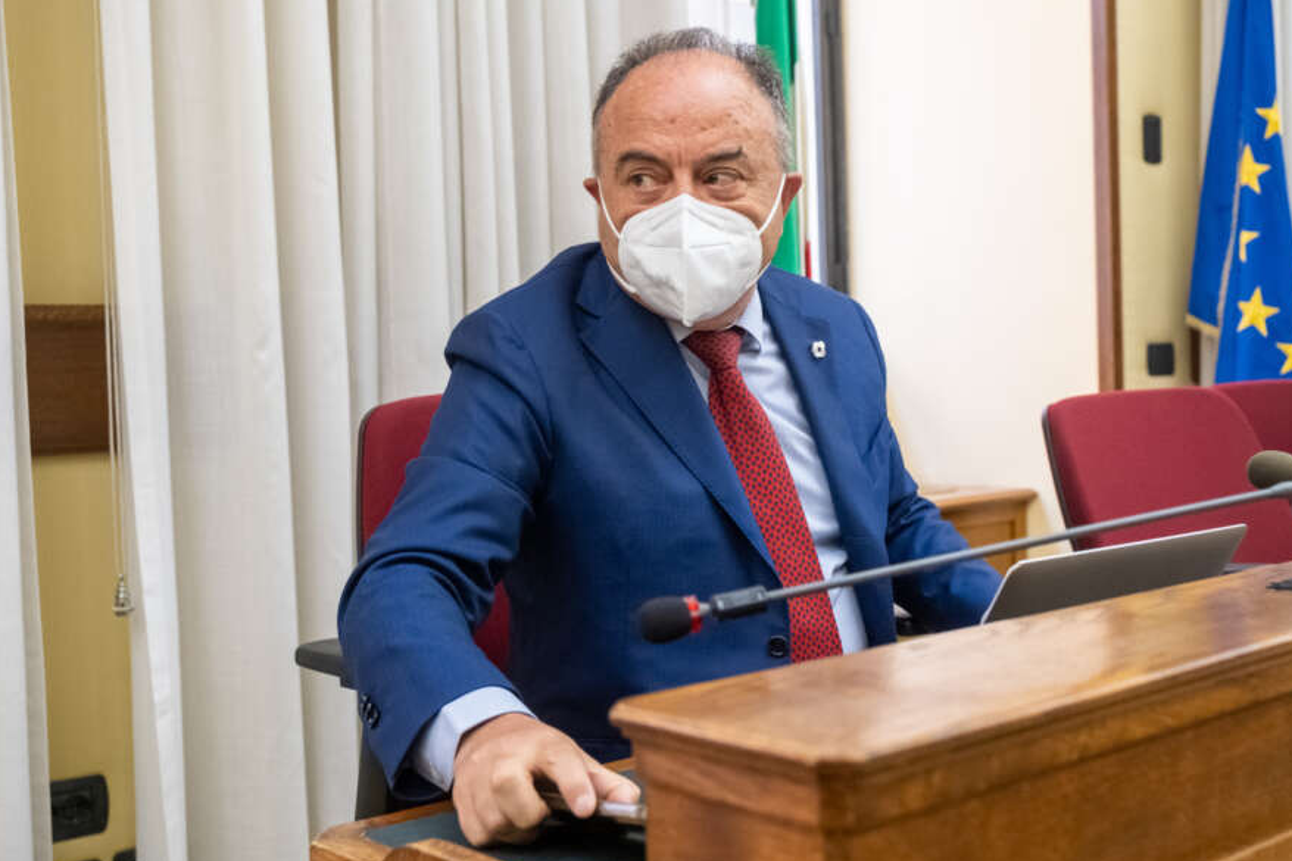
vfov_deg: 33.4
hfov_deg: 48.5
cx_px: 645
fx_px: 1435
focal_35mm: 40
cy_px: 439
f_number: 3.2
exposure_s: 1/250
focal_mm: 25.7
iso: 2500
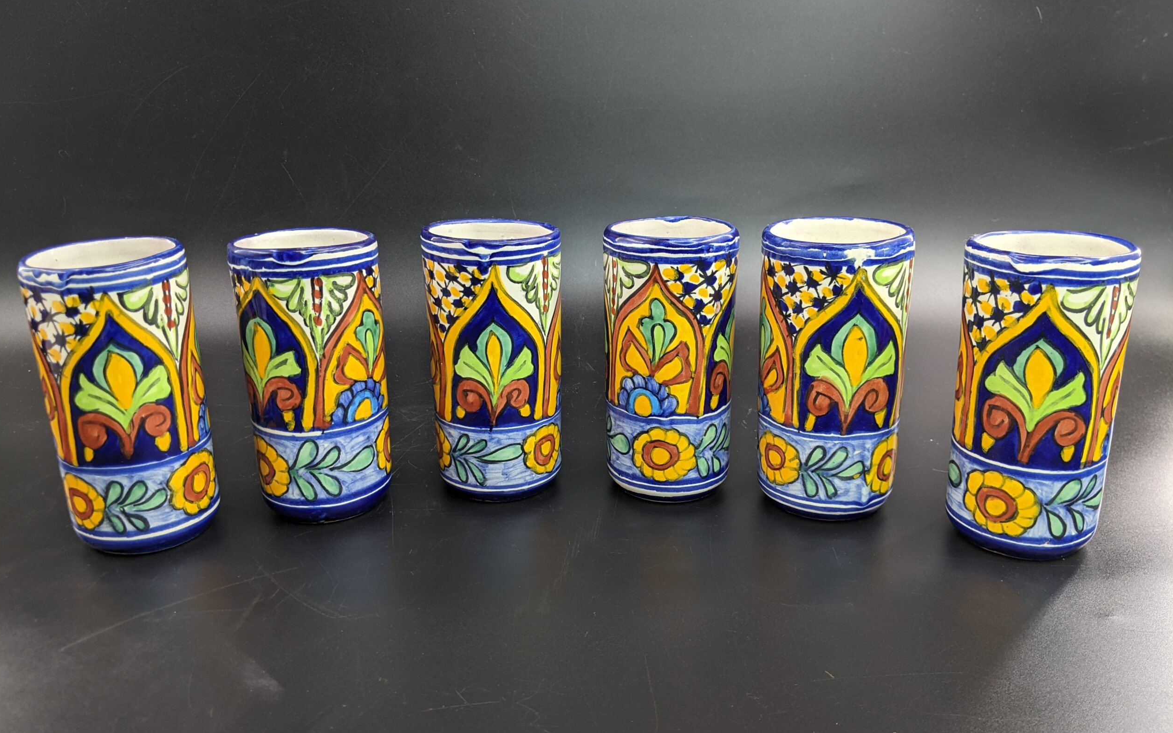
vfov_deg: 43.1
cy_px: 351
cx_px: 581
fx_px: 927
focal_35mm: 29
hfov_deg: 64.6
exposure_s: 1/59.9
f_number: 1.8
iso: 49
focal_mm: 4.44
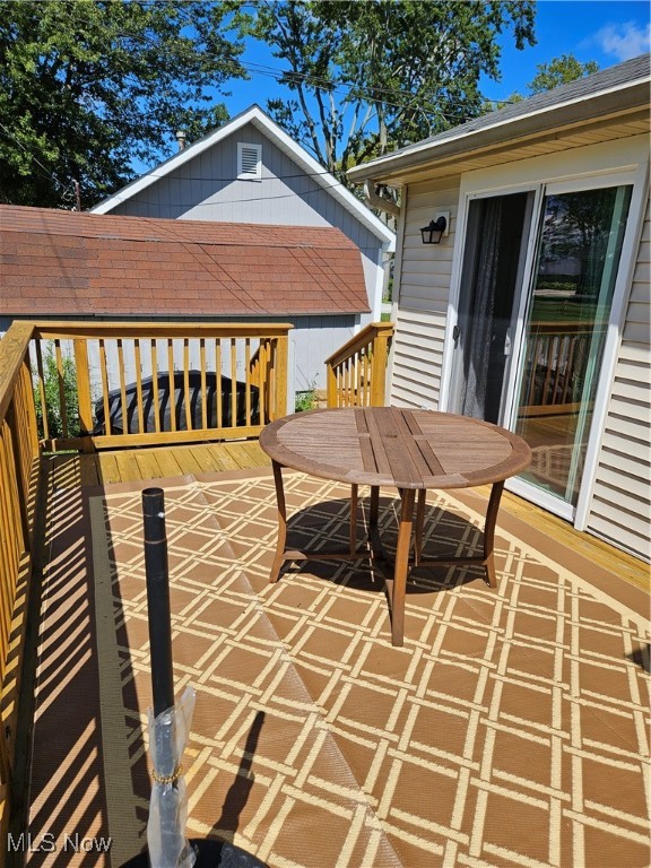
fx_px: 577
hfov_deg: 58.9
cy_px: 434
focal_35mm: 23
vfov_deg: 73.9
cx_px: 326
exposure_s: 1/2163
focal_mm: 5.4
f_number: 1.8
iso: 25
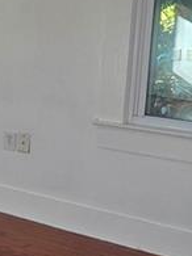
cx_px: -237
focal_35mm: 80
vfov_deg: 24.4
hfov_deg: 14.1
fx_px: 592
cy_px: 97
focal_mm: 2.2
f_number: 1.9
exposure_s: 1/120
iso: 125
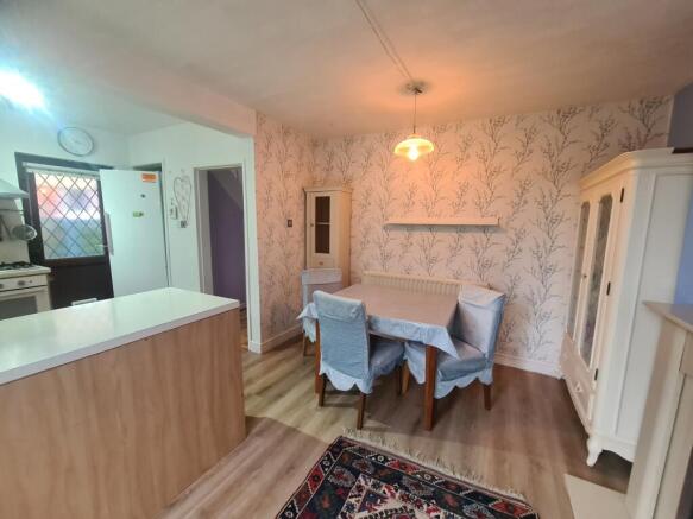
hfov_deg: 106.2
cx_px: 346
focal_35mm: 13
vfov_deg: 89.9
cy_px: 260
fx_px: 260
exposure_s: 1/50
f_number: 2.2
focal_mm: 2.2
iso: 320
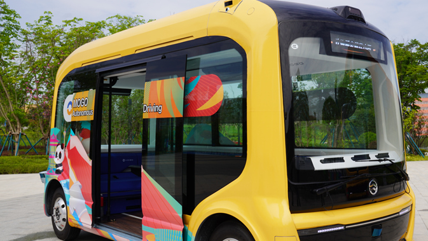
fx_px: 477
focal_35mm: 42
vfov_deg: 28.3
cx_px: 247
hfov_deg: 48.2
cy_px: 105
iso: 100
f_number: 10
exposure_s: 1/160
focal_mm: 27
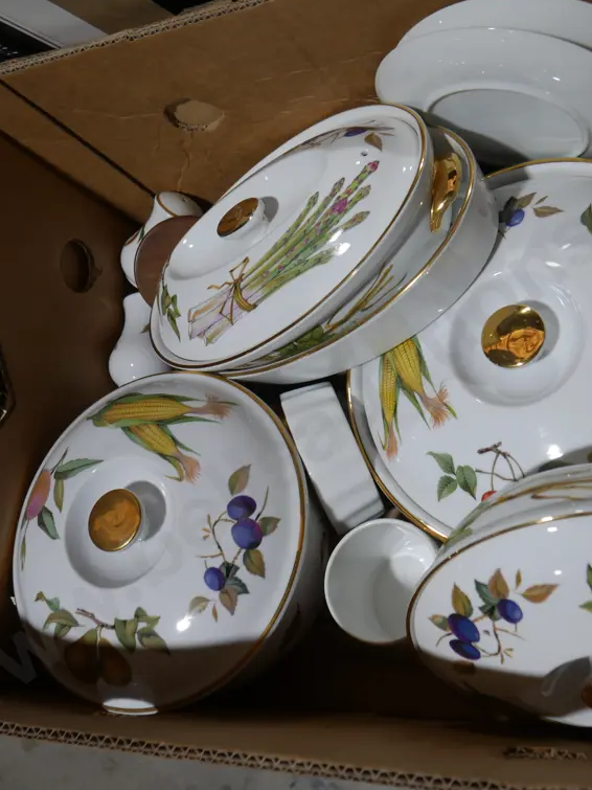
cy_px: 397
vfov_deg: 49.0
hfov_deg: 37.5
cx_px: 368
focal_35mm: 38
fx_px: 867
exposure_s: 1/160
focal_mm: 14
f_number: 4
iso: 200
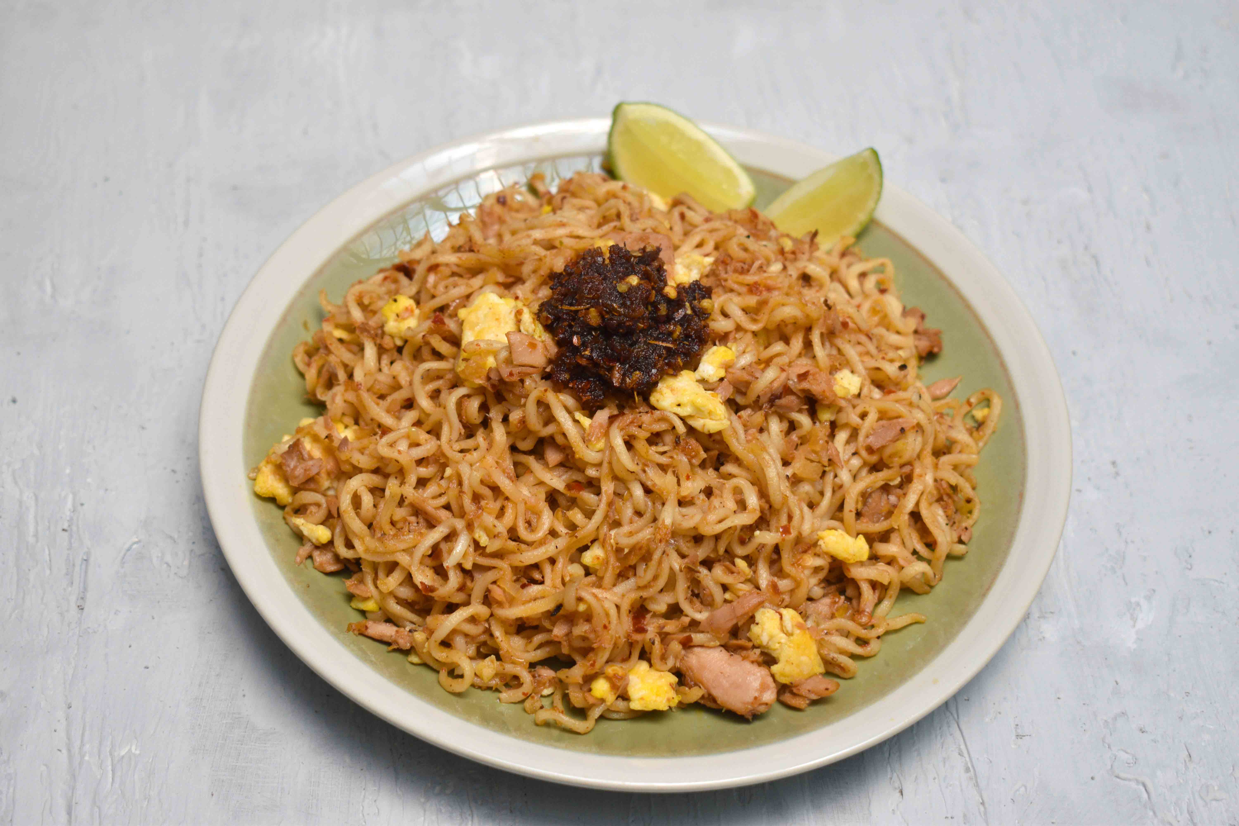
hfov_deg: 31.9
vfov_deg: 21.6
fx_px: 2168
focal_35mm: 63
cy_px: 413
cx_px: 620
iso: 450
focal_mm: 42
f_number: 5.6
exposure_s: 1/60
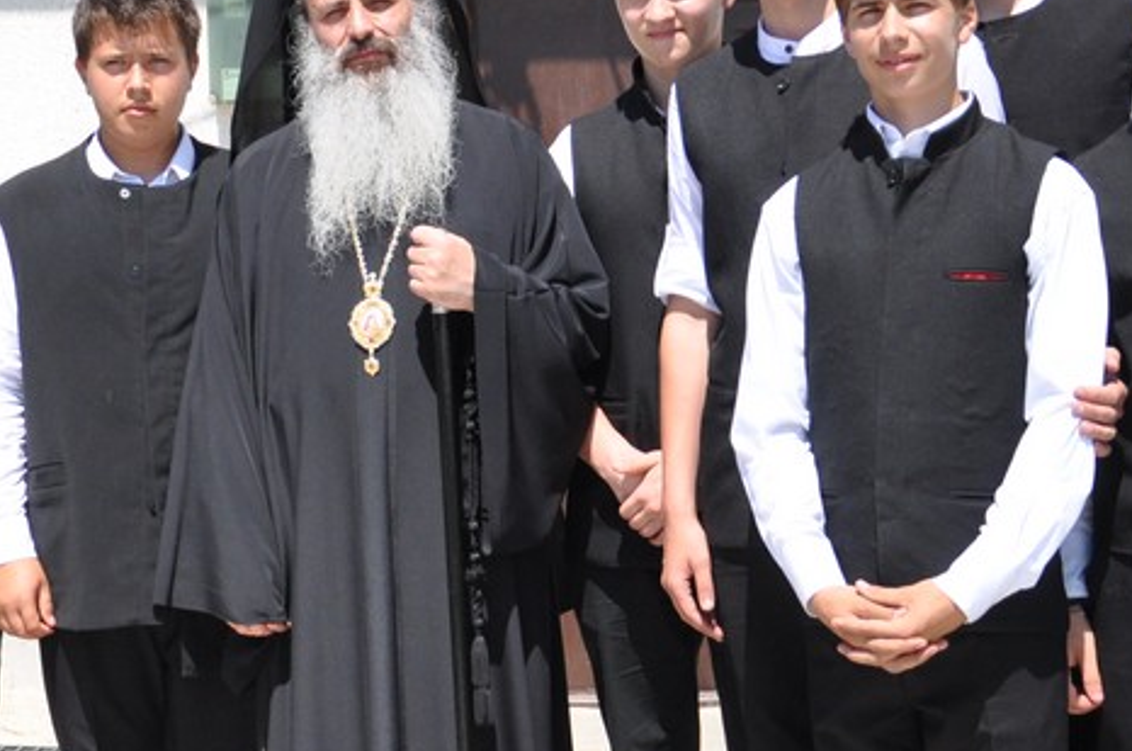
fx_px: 2668
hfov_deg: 23.6
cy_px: 541
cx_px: 211
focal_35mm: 85
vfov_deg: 16.0
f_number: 25
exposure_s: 1/4000
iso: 640
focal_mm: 22
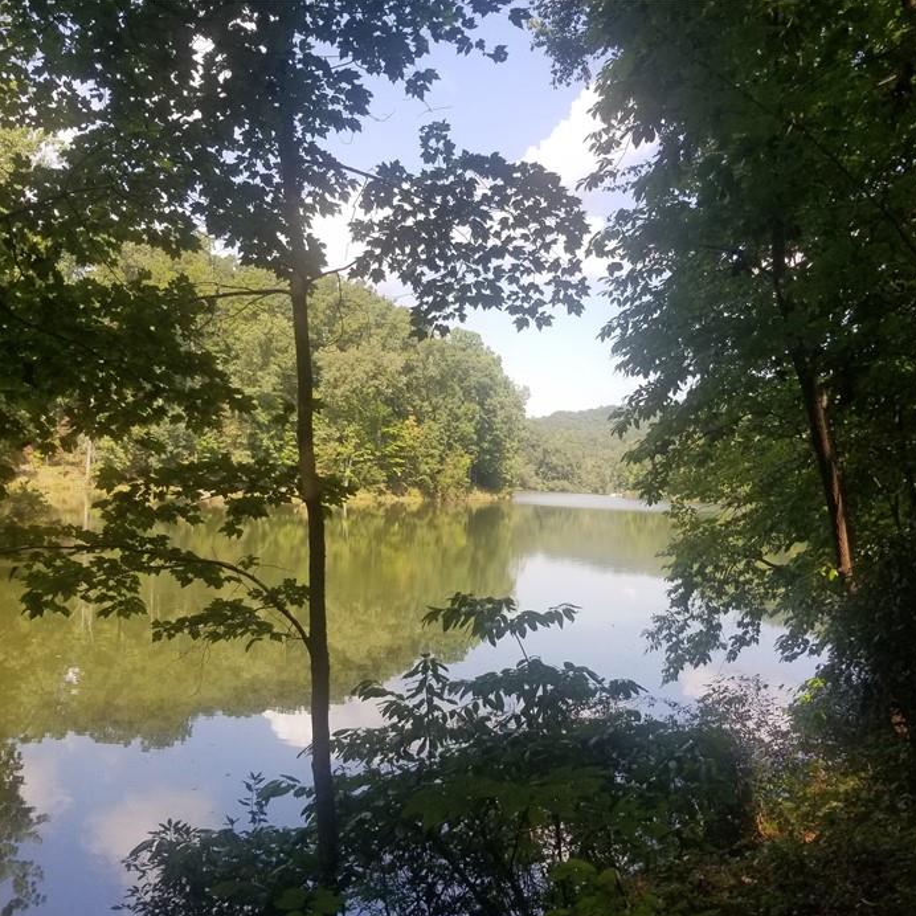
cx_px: 487
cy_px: 504
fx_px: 1018
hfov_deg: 48.4
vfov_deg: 48.4
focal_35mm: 34
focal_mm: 4.3
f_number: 1.7
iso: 50
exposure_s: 1/1068
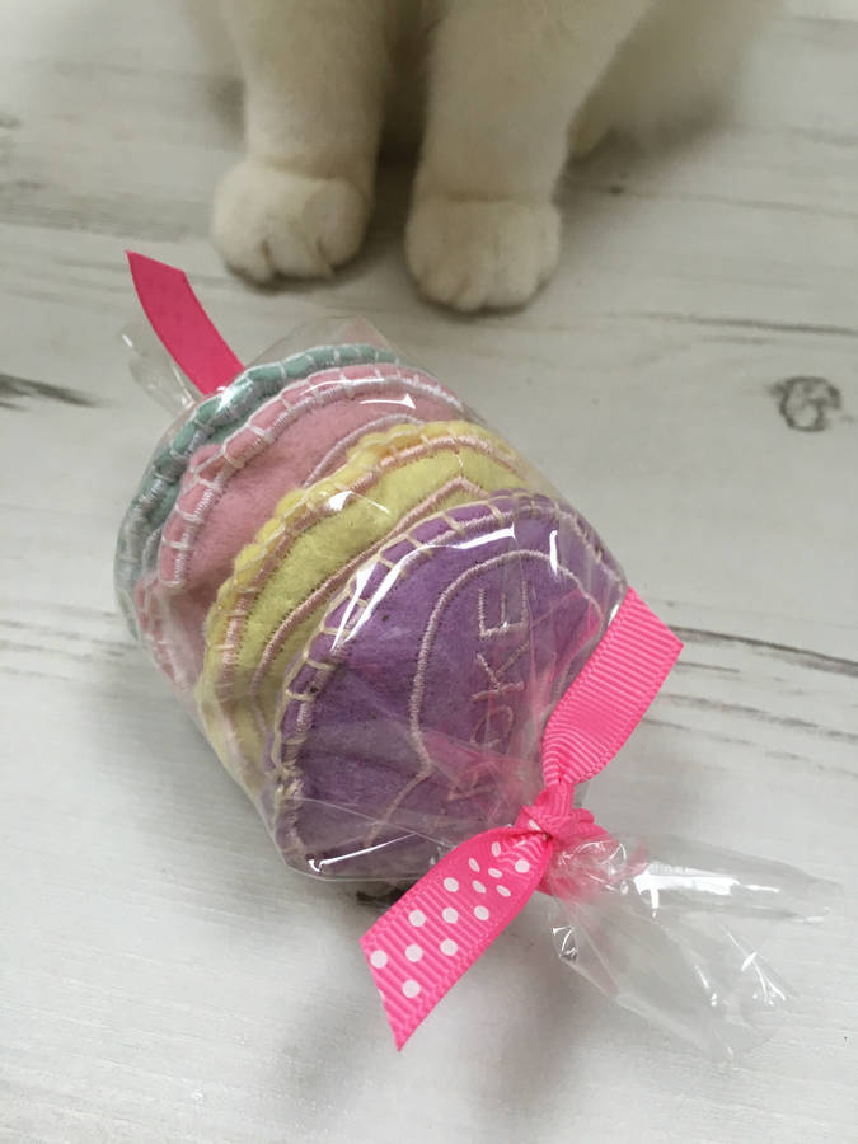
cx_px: 429
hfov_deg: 48.2
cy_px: 572
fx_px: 958
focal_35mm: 29
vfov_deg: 61.7
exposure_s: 1/33
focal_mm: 4.15
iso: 80
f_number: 2.2
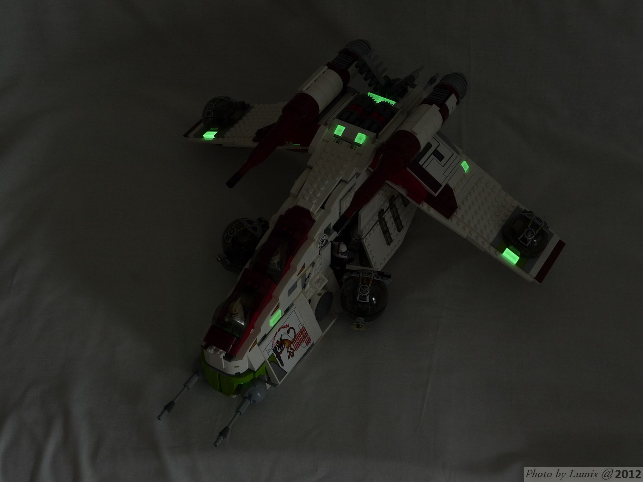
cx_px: 322
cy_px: 241
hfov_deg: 32.2
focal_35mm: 60
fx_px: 1115
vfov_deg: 24.4
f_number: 3.5
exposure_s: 3.2
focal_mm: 12.8
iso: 80
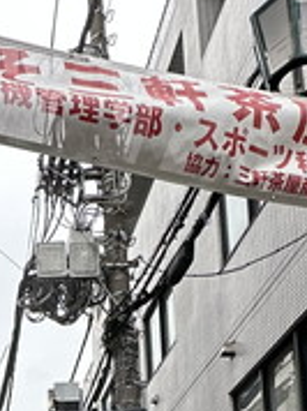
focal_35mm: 63
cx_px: -46
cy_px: 582
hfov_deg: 21.8
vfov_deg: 25.0
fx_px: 747
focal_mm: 2.22
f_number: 2.2
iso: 40
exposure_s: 1/214
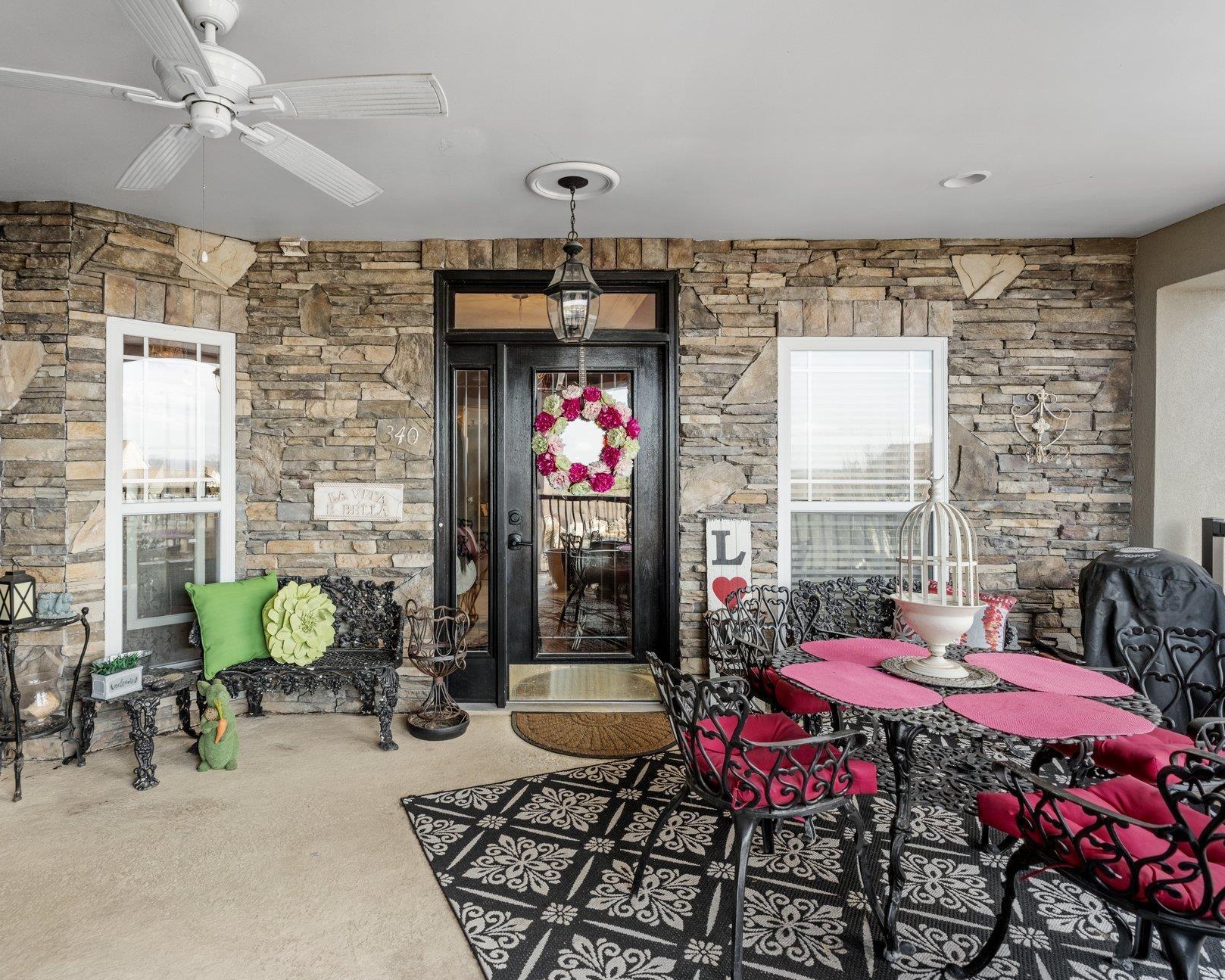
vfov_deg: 70.8
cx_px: 516
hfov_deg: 82.6
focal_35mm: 19
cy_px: 470
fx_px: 689
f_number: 7.1
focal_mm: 16
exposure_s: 1/100
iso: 320
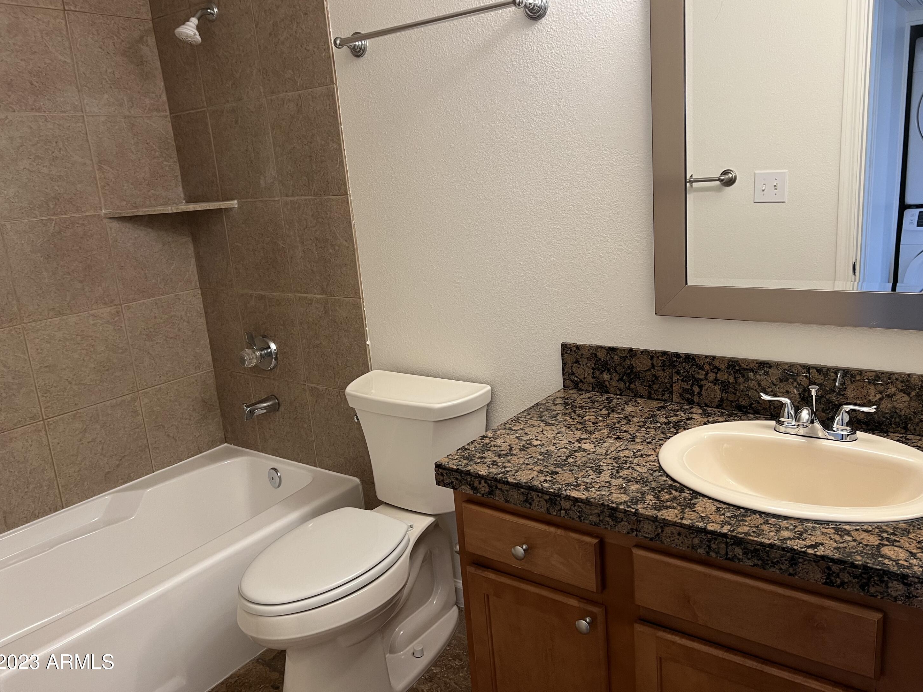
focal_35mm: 27
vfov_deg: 51.4
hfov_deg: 65.3
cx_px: 473
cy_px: 336
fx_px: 720
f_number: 1.5
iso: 125
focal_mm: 5.7
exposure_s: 1/60
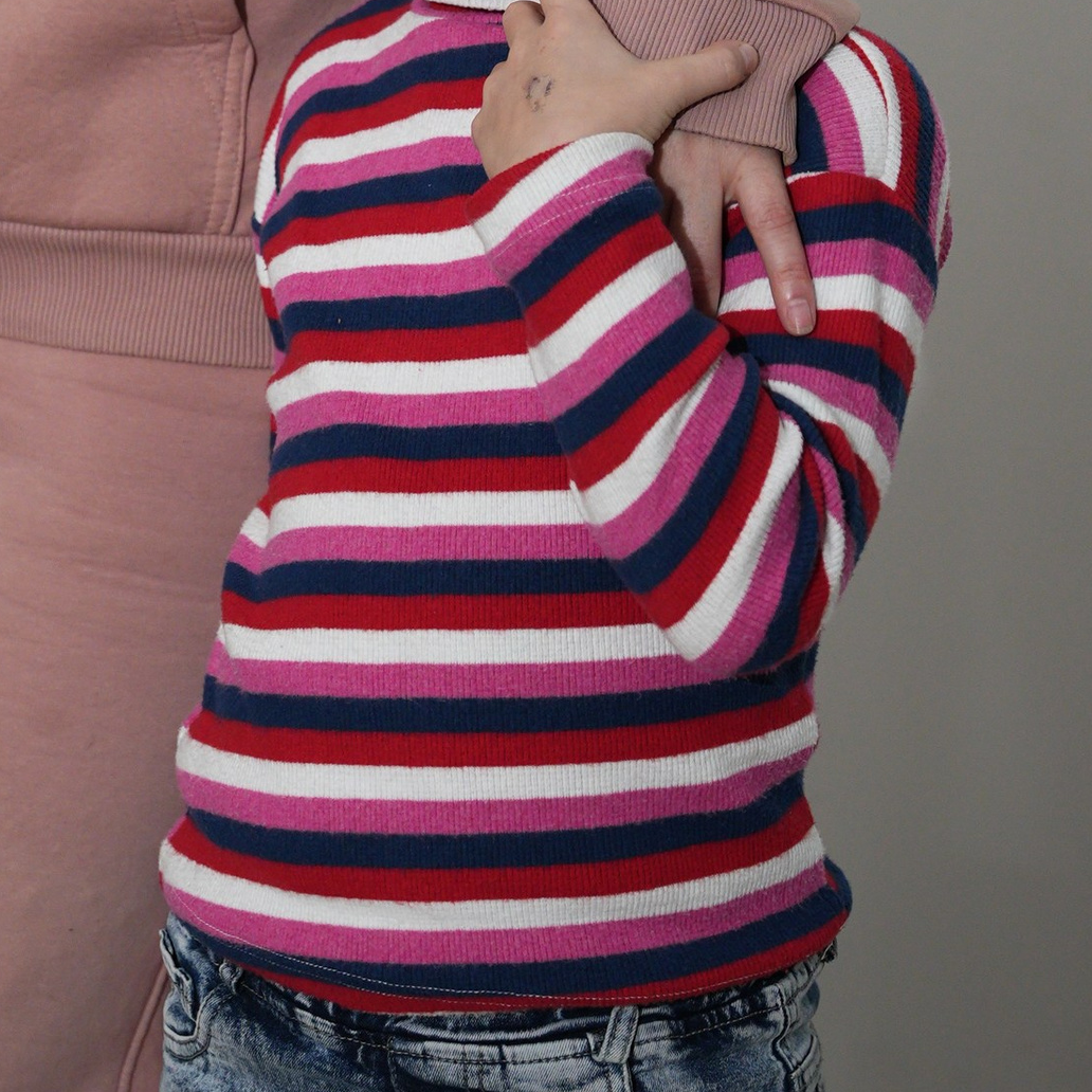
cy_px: -124
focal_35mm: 174
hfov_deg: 9.9
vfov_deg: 9.9
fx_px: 6221
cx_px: -108
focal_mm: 55.1
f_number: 3.2
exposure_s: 1/160
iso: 800
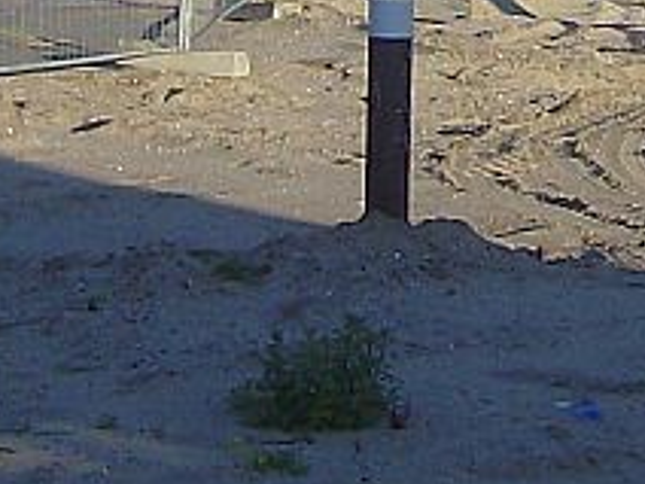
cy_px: -613
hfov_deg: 8.8
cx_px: 697
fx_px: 4137
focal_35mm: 222
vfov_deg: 6.4
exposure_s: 1/429
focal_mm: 7.7
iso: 100
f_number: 5.1
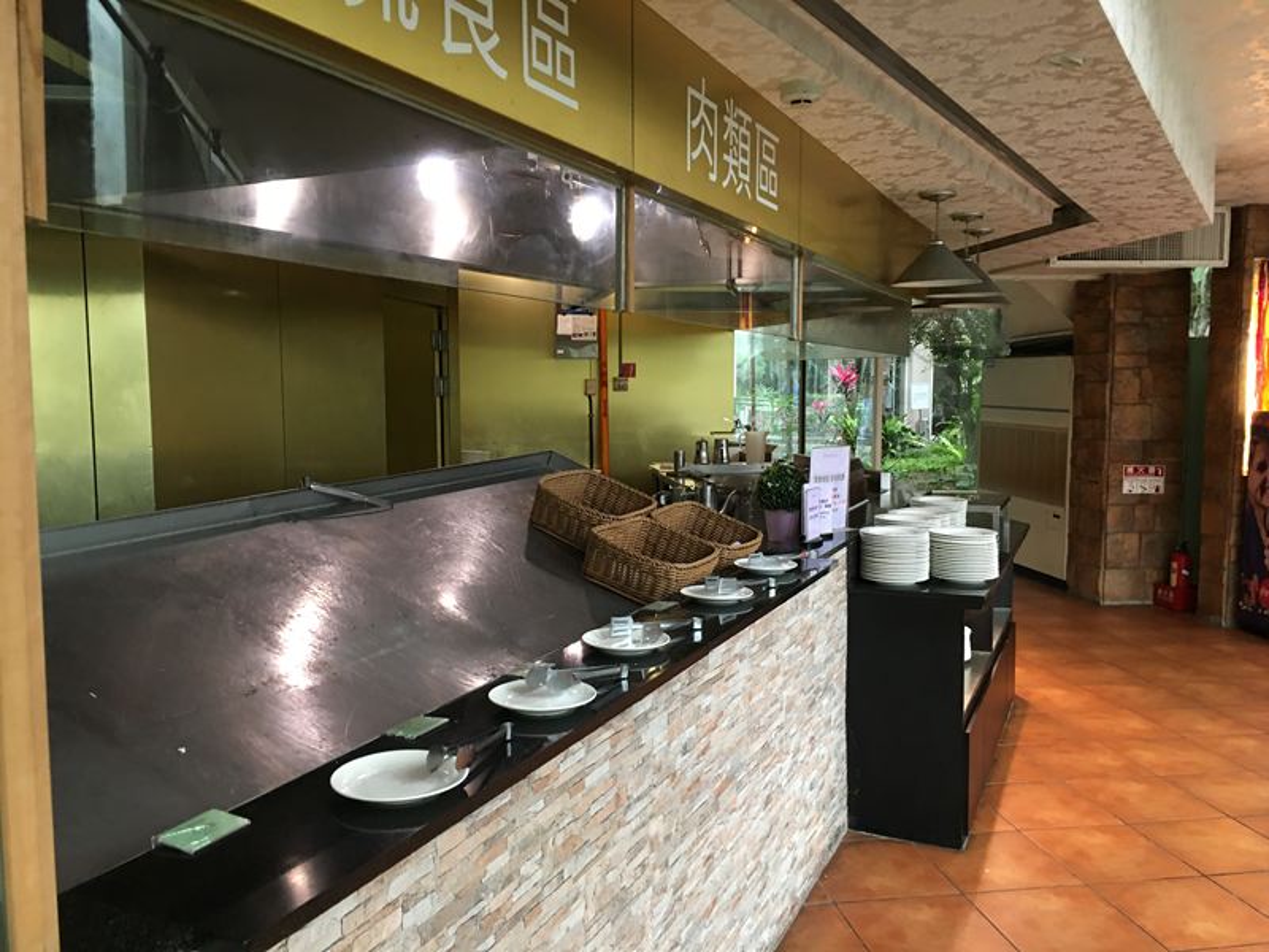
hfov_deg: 61.7
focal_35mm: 29
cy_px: 476
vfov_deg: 48.2
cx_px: 634
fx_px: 1063
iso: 64
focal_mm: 4.15
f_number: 2.2
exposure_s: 1/15
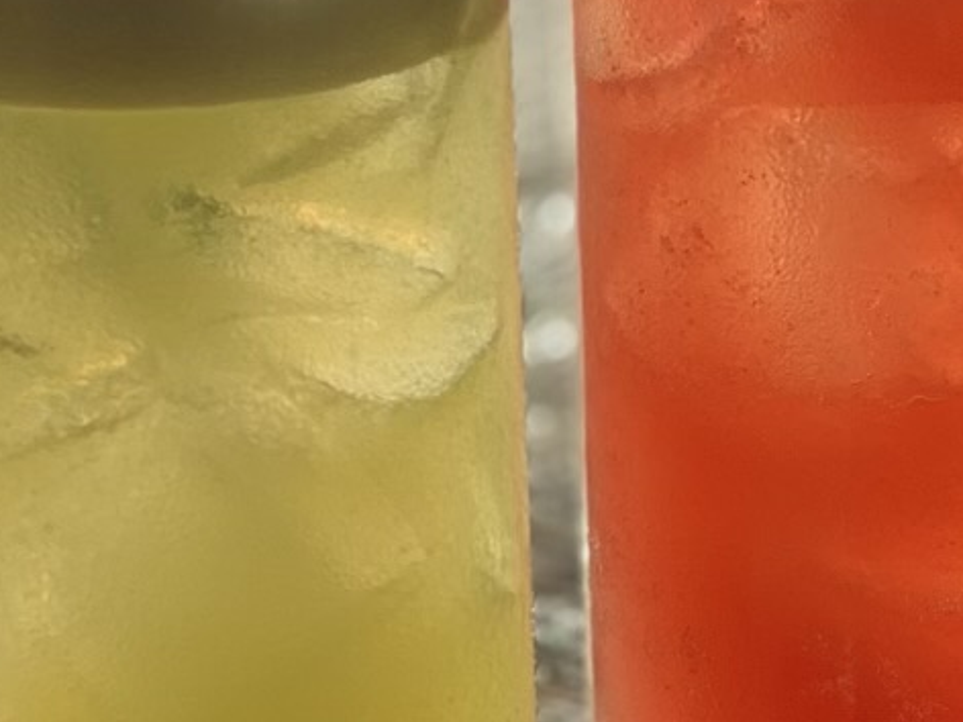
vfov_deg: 4.6
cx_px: 928
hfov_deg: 6.1
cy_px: 53
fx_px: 9069
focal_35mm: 326
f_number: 2.8
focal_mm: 9
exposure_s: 1/245
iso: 25
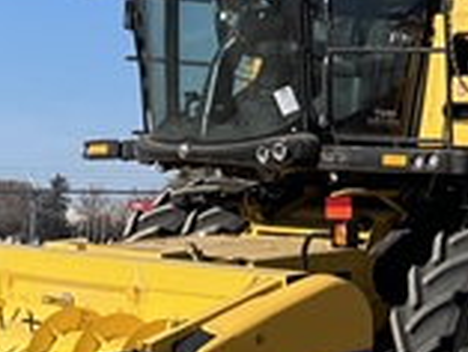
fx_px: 2260
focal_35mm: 167
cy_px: -36
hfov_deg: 11.2
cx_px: 781
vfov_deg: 8.8
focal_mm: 4.2
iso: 32
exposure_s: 1/3861
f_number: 1.6
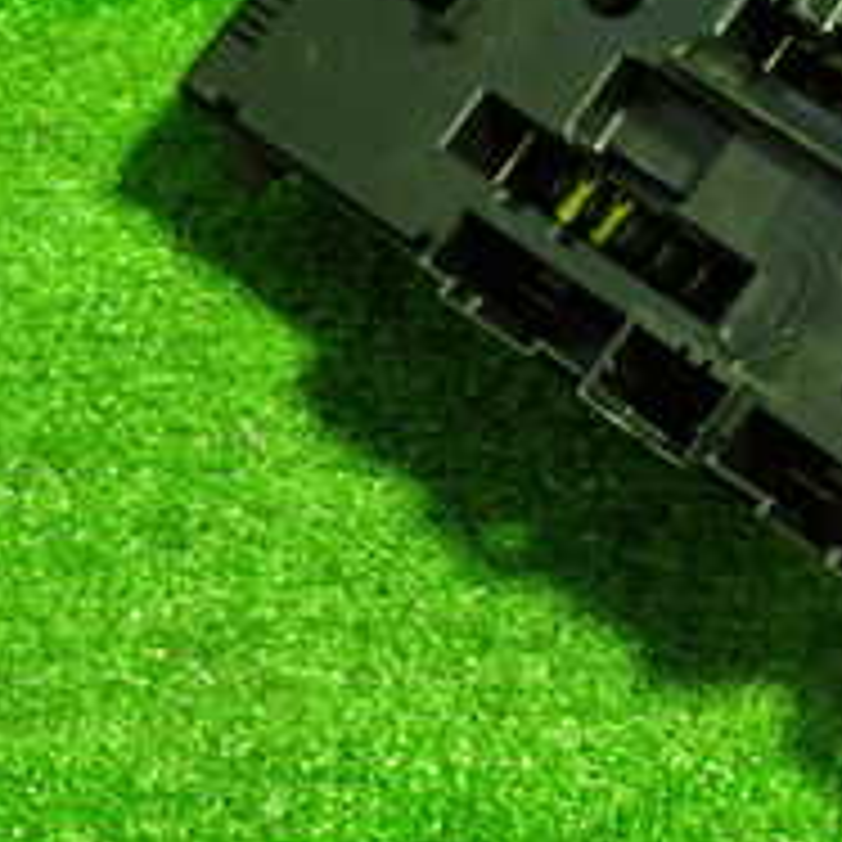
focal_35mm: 85
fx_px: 2339
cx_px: 1112
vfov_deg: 20.3
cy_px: 257
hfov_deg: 18.8
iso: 640
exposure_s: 1/30
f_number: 2.3
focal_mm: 5.4
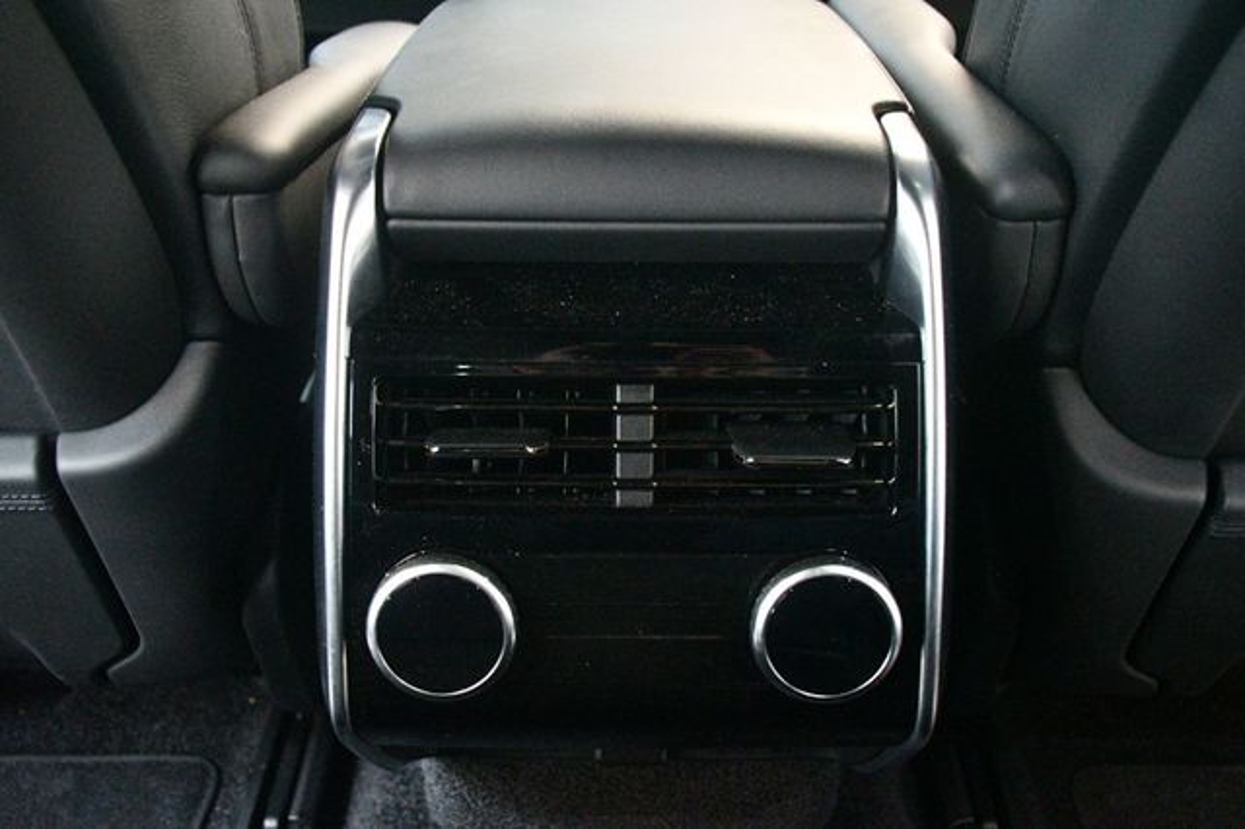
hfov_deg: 53.2
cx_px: 622
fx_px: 1244
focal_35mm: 36
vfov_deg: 36.8
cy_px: 414
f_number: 3.8
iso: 12800
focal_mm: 24
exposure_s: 1/60
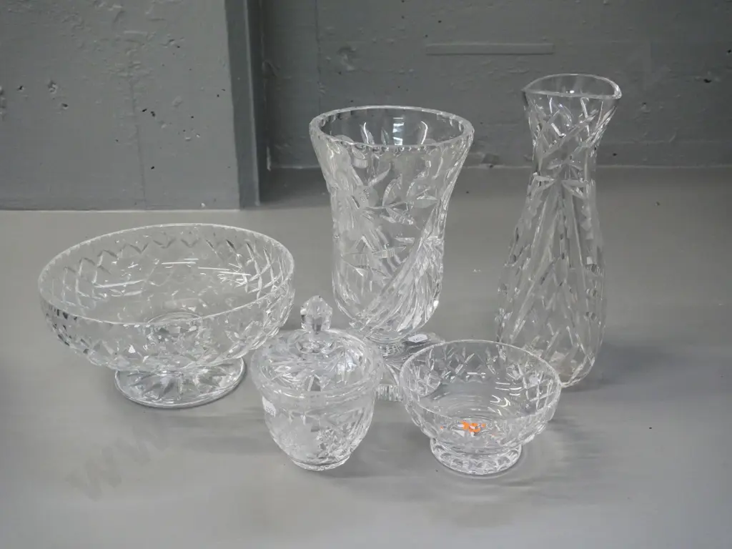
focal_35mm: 40
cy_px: 274
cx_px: 366
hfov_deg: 46.8
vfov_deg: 36.0
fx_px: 846
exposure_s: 1/160
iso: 3200
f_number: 5.6
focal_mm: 20
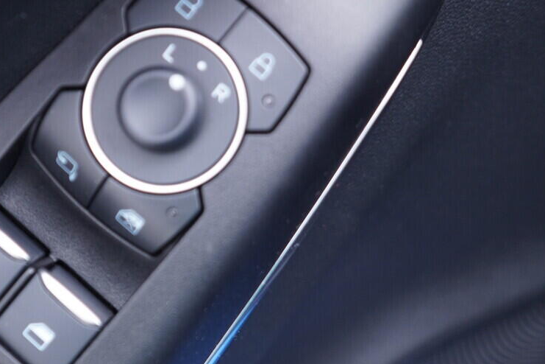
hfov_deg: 28.1
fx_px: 1060
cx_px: 96
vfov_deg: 19.4
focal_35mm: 70
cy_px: 218
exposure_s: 1/40
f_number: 2.8
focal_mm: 24
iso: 320
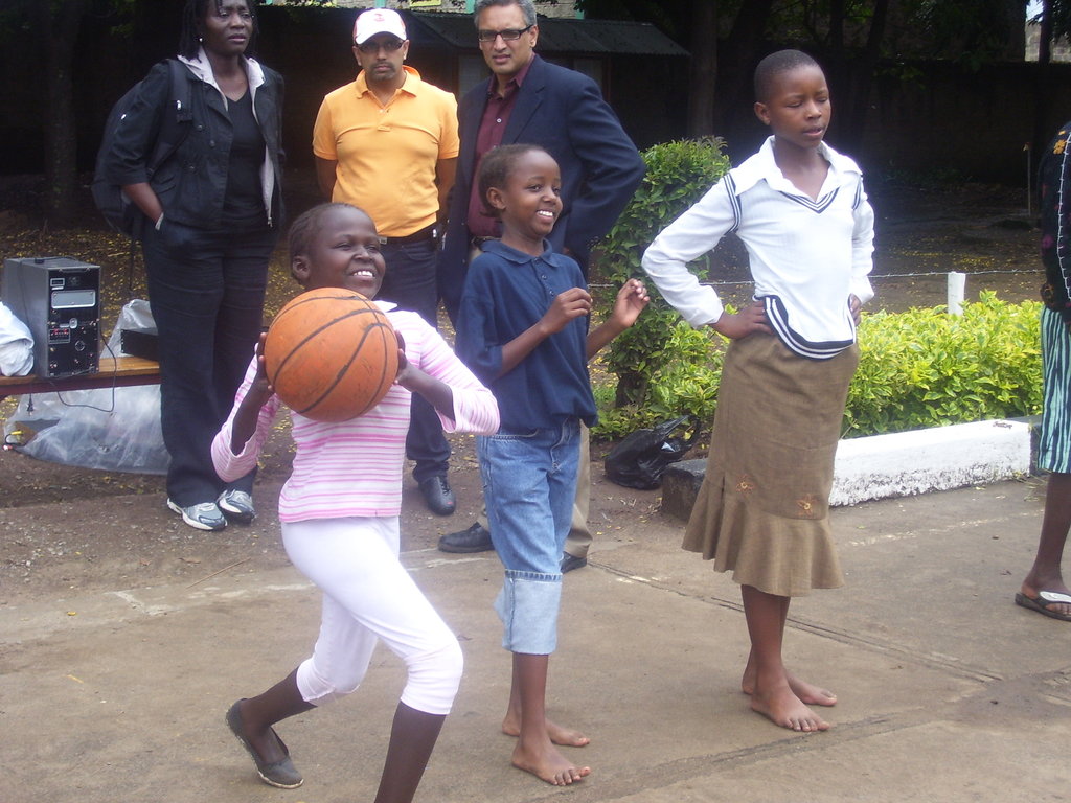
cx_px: 536
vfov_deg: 22.3
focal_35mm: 66
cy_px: 402
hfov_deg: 29.4
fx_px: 2042
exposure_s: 1/250
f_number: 3.6
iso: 80
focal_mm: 10.8
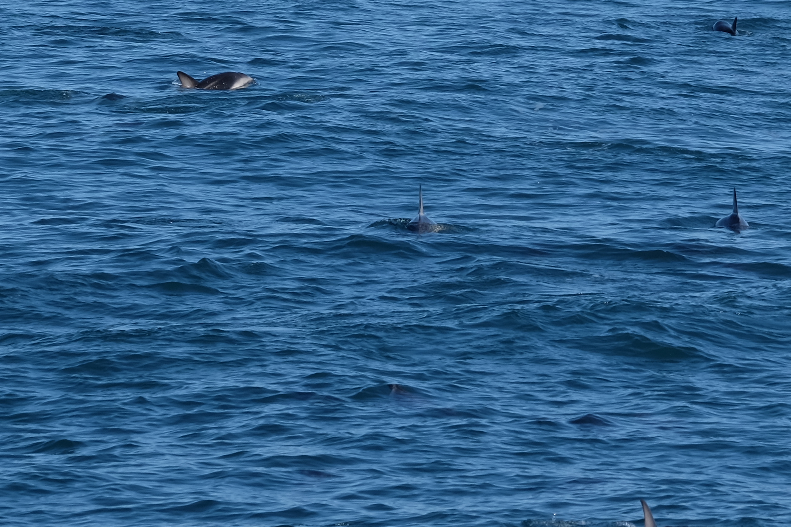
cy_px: -4
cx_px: 898
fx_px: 11842
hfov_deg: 3.8
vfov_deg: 2.5
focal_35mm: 539
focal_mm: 140
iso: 200
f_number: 8
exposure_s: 1/420
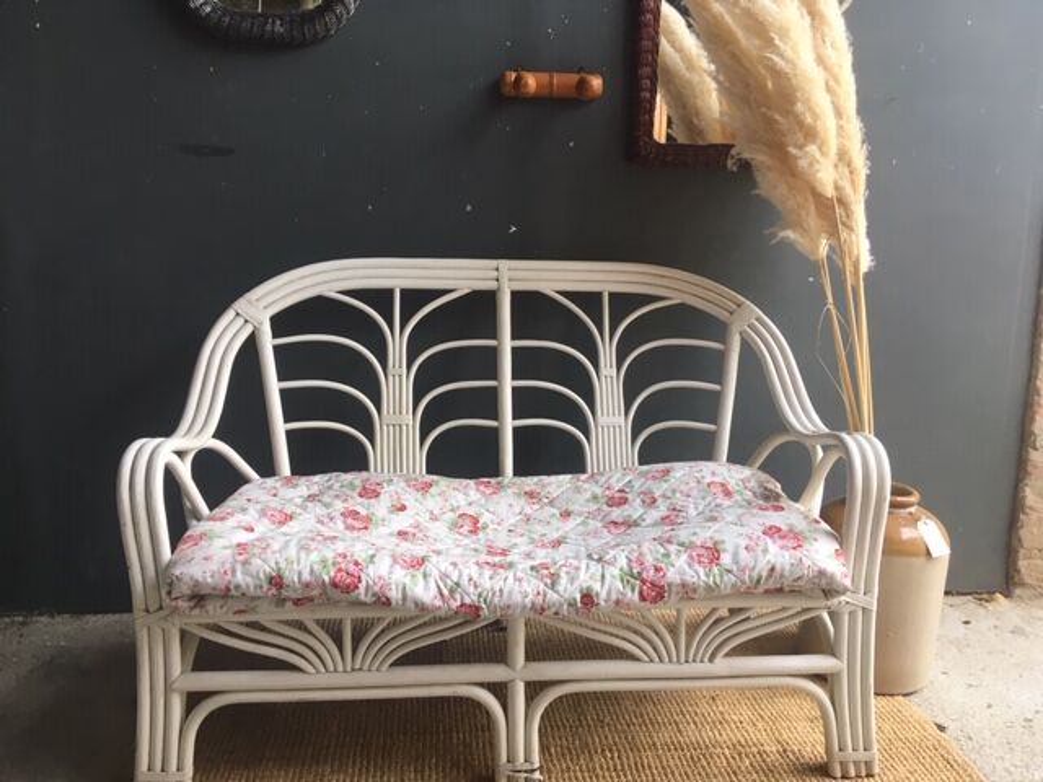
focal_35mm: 29
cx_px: 522
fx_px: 874
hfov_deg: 61.7
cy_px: 391
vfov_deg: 48.2
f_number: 2.2
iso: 25
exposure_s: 1/33
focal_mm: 4.15
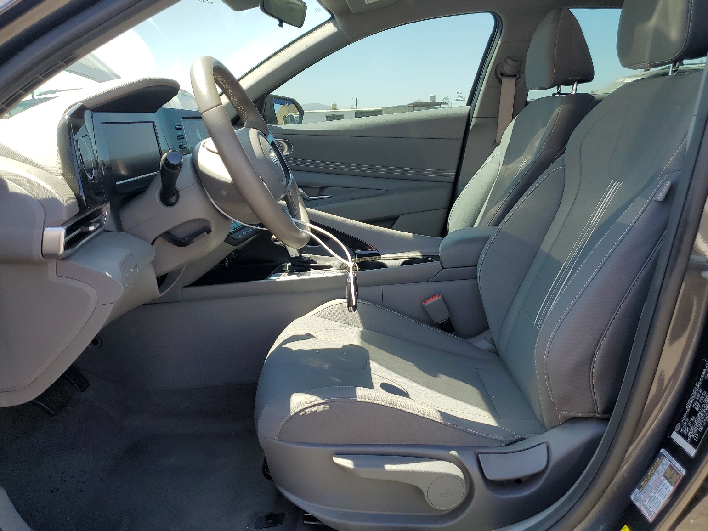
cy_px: 258
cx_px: 348
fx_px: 552
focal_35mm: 27
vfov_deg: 51.4
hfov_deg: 65.3
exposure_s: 1/667
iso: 50
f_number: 1.5
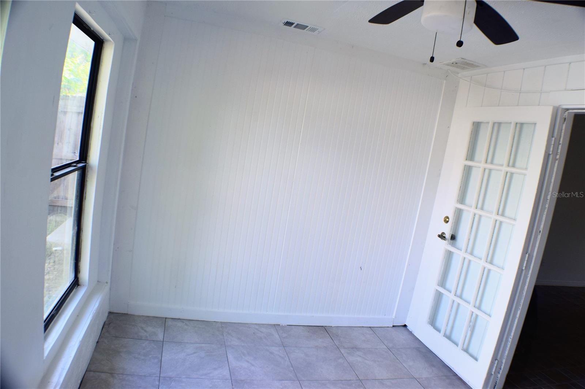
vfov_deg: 40.0
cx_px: 292
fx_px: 536
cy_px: 194
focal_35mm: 33
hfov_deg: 57.2
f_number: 8
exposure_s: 1/60
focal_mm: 22
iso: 400
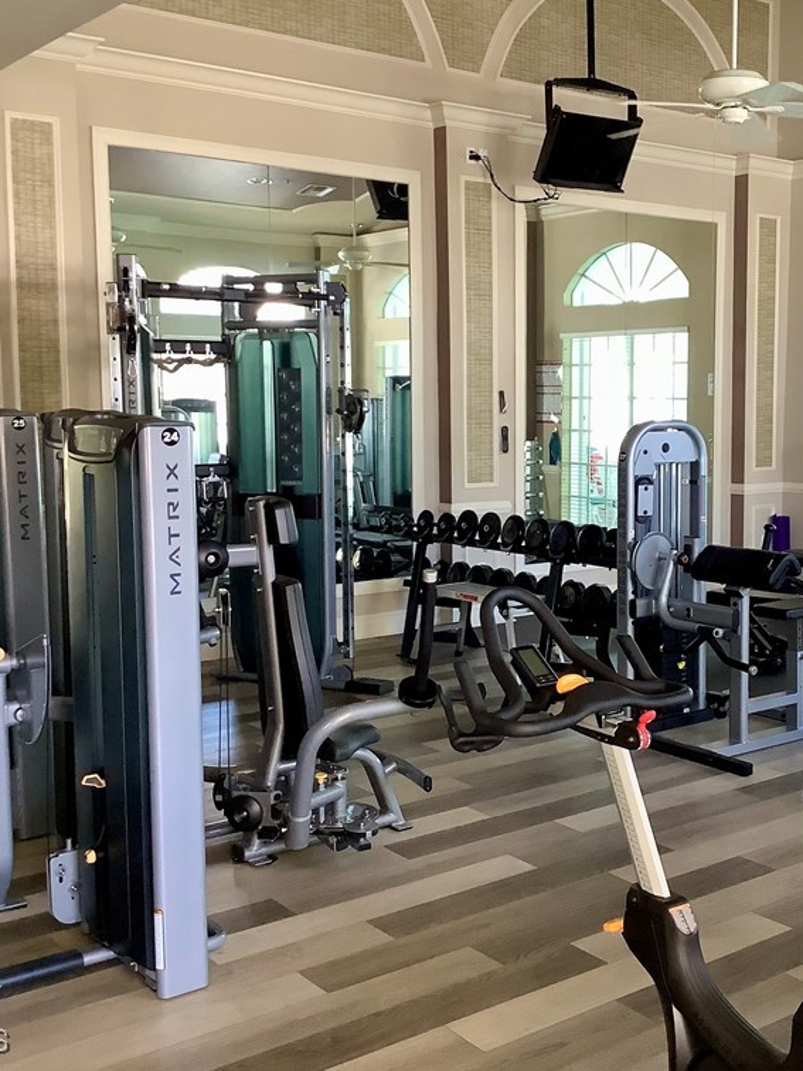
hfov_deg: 33.9
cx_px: 561
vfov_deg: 44.8
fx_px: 1299
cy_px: 528
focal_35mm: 42
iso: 200
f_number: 2.4
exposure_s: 1/50
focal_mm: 3.3
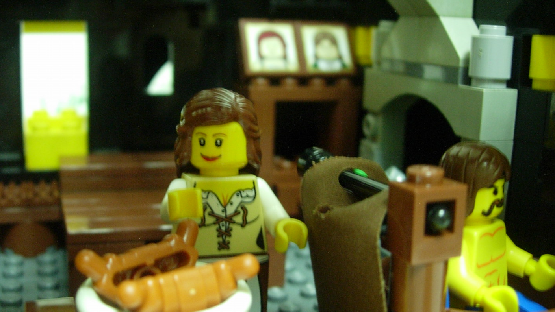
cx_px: 245
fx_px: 692
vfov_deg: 25.4
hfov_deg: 43.6
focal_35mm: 47
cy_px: 173
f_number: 2.8
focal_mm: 7.8
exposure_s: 1/4
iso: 173
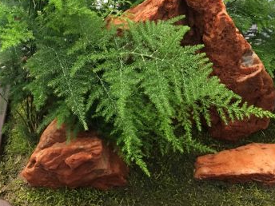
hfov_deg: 32.7
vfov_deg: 24.6
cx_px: 128
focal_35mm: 59
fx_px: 469
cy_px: 58
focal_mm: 4.15
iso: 200
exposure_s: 1/33
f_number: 2.2
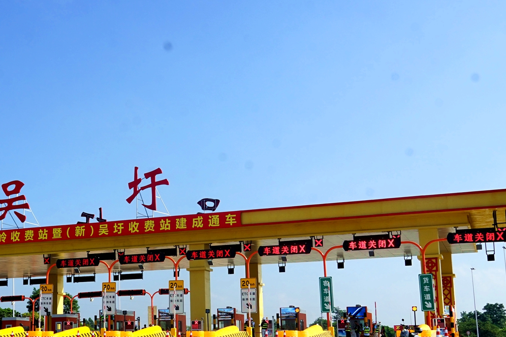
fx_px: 759
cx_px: 148
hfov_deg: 36.3
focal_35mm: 54
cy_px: 210
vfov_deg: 25.0
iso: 100
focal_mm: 25
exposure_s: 1/200
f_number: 11
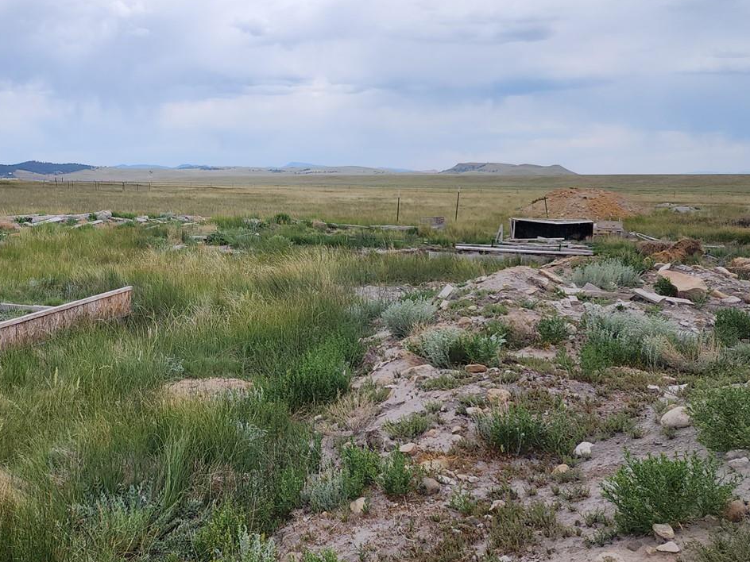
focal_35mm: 39
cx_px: 172
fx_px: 845
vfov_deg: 36.5
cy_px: 191
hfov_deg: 45.9
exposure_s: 1/1372
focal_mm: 6.4
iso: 12
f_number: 1.8
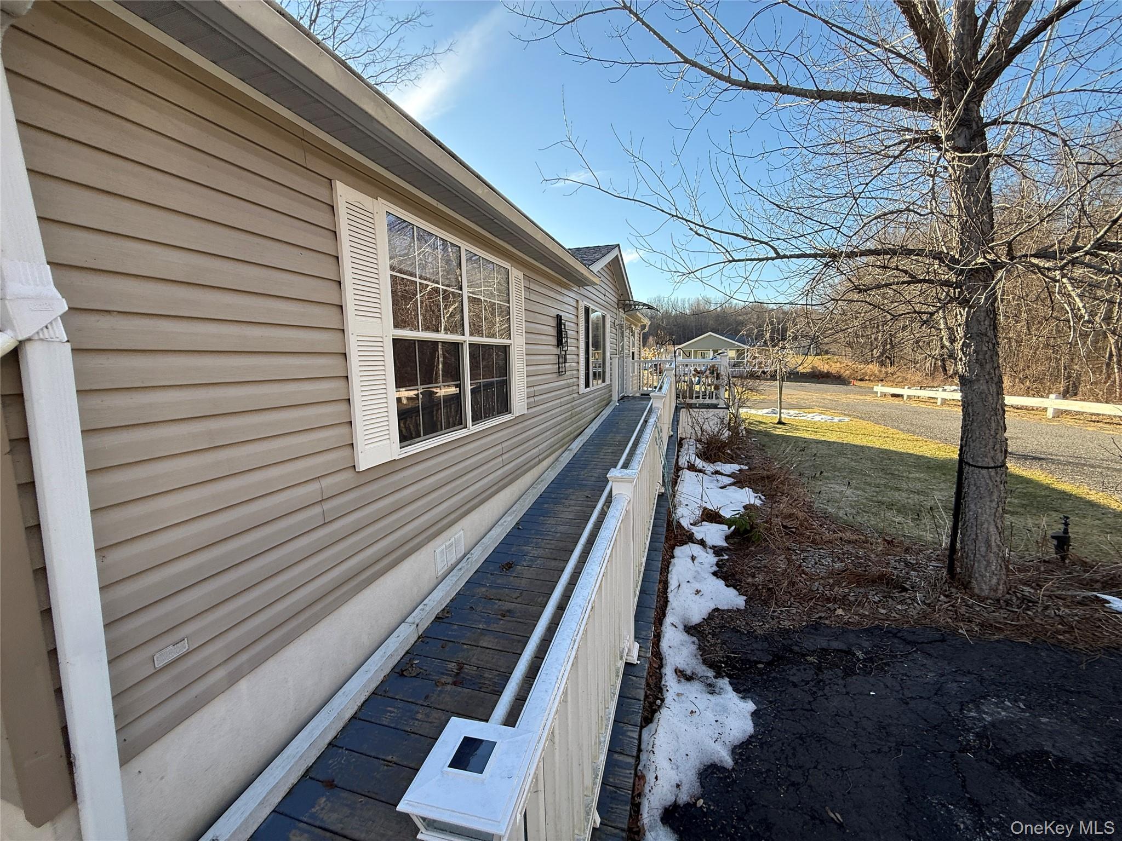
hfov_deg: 102.1
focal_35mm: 14
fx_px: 454
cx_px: 561
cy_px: 420
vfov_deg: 85.7
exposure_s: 1/388
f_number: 2.2
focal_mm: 2.22
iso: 64
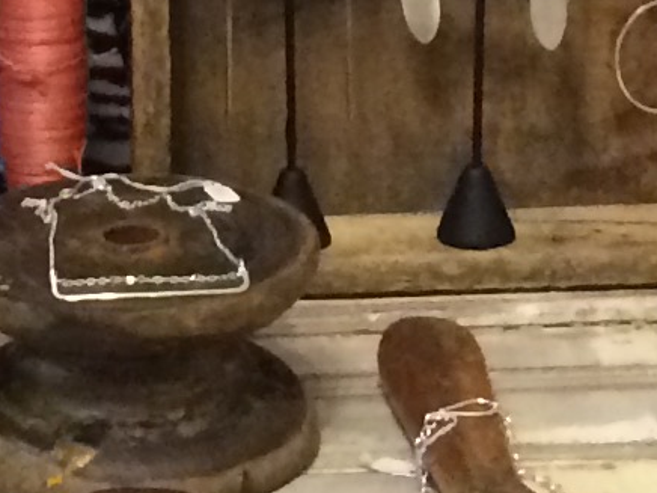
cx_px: 359
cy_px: -760
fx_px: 4119
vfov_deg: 6.5
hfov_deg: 9.1
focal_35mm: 217
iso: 250
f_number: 2.2
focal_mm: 4.15
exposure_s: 1/20
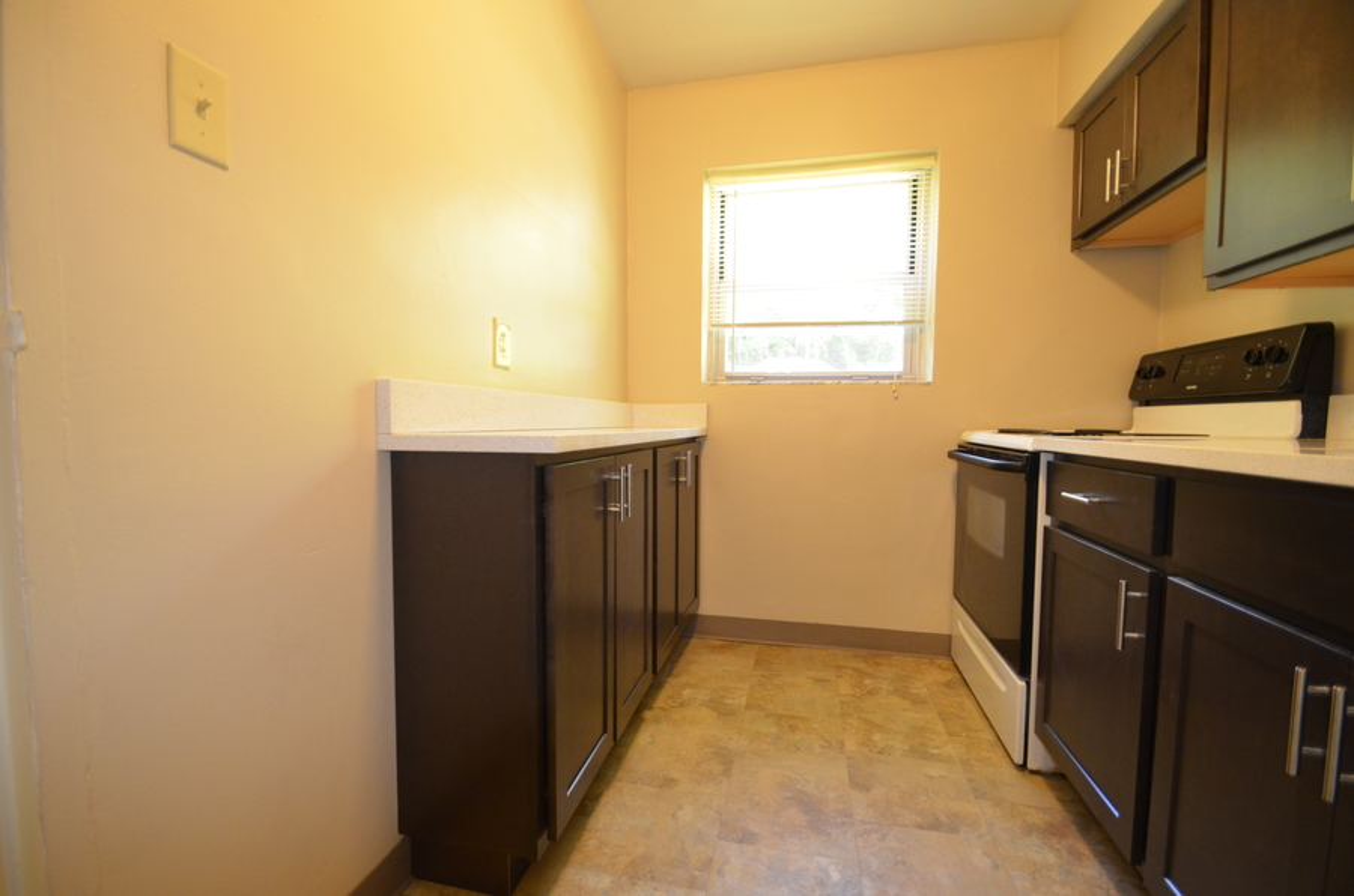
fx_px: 563
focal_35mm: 15
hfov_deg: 100.5
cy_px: 448
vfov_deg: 77.1
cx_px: 677
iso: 1600
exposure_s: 1/60
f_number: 3.5
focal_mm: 10
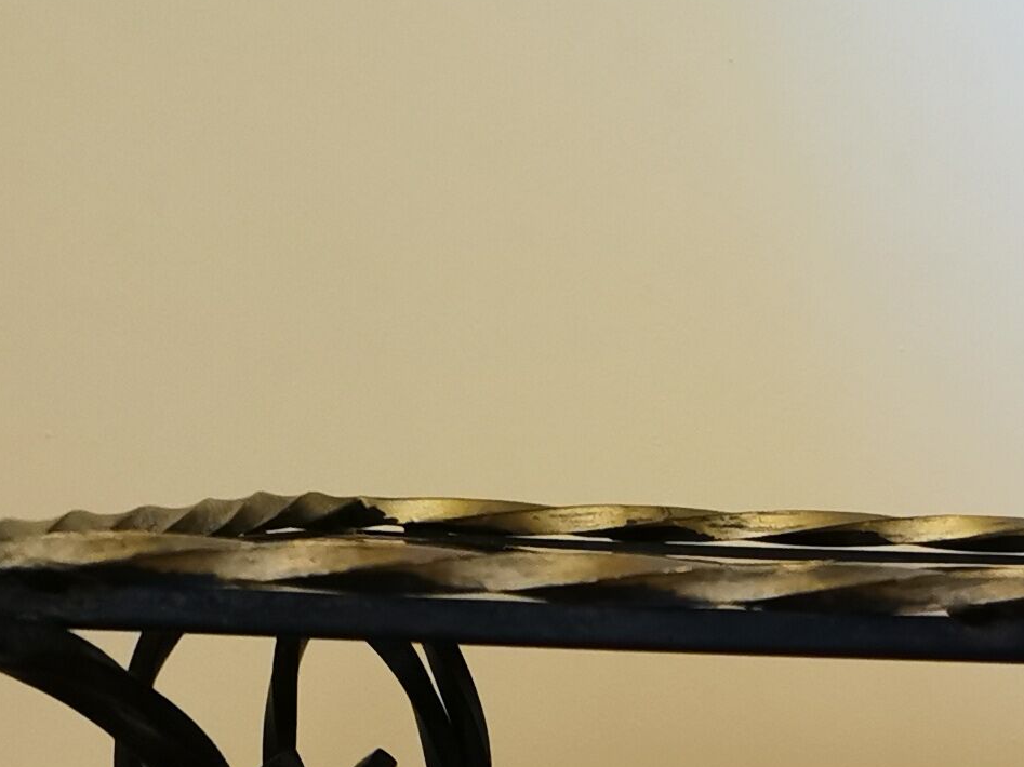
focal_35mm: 104
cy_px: 1411
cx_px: 1343
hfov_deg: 17.7
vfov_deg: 12.8
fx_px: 3076
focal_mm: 5.56
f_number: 1.6
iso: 400
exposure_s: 1/33.3
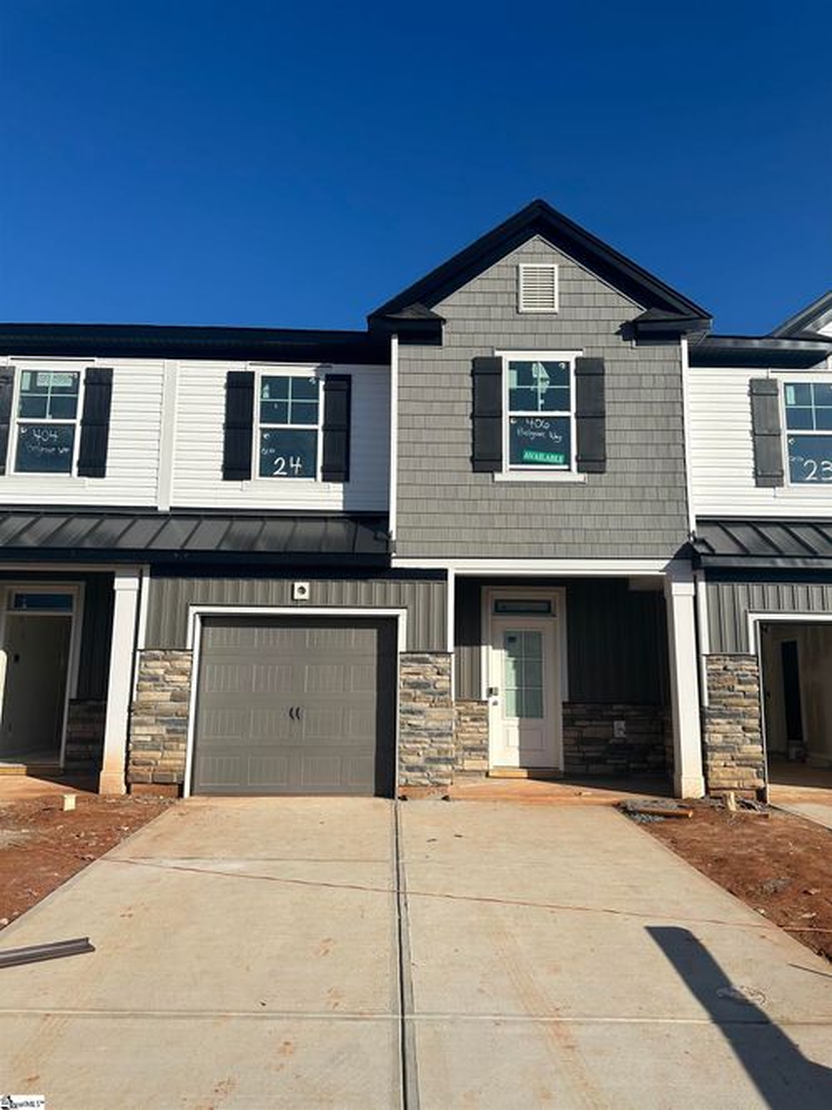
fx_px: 769
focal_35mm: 24
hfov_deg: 56.8
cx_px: 416
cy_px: 555
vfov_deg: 71.6
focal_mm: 6.86
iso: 80
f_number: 1.78
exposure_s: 1/6623
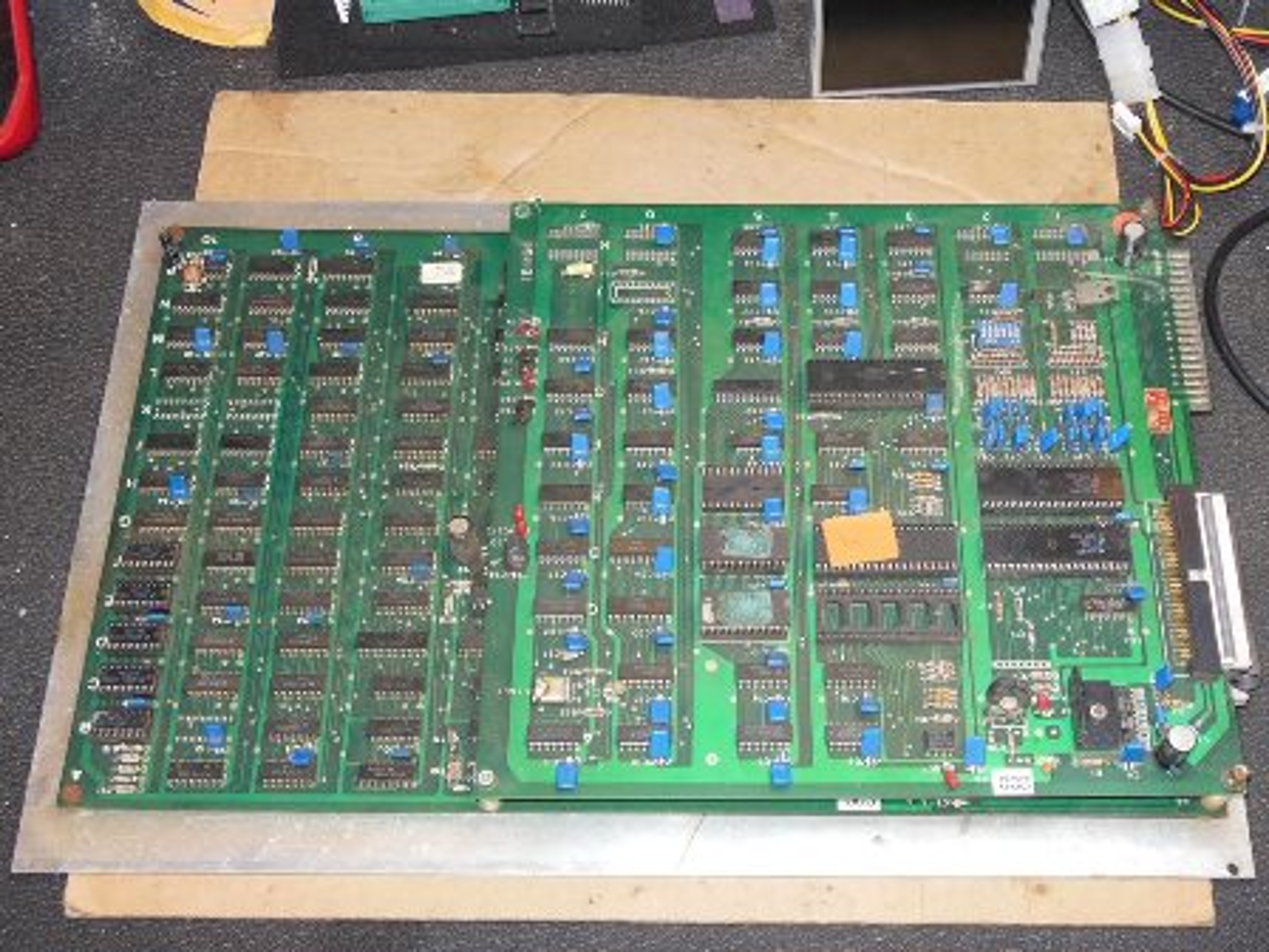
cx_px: 634
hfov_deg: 43.9
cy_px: 476
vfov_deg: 33.6
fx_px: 1576
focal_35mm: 43
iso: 200
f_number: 3.8
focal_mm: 7.7
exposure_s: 1/30
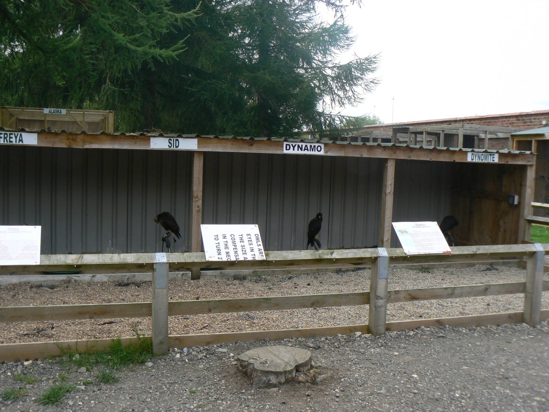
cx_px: 274
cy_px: 206
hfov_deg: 51.4
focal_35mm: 36
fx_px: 571
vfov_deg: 39.7
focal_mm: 6
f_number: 5.6
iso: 80
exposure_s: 1/200
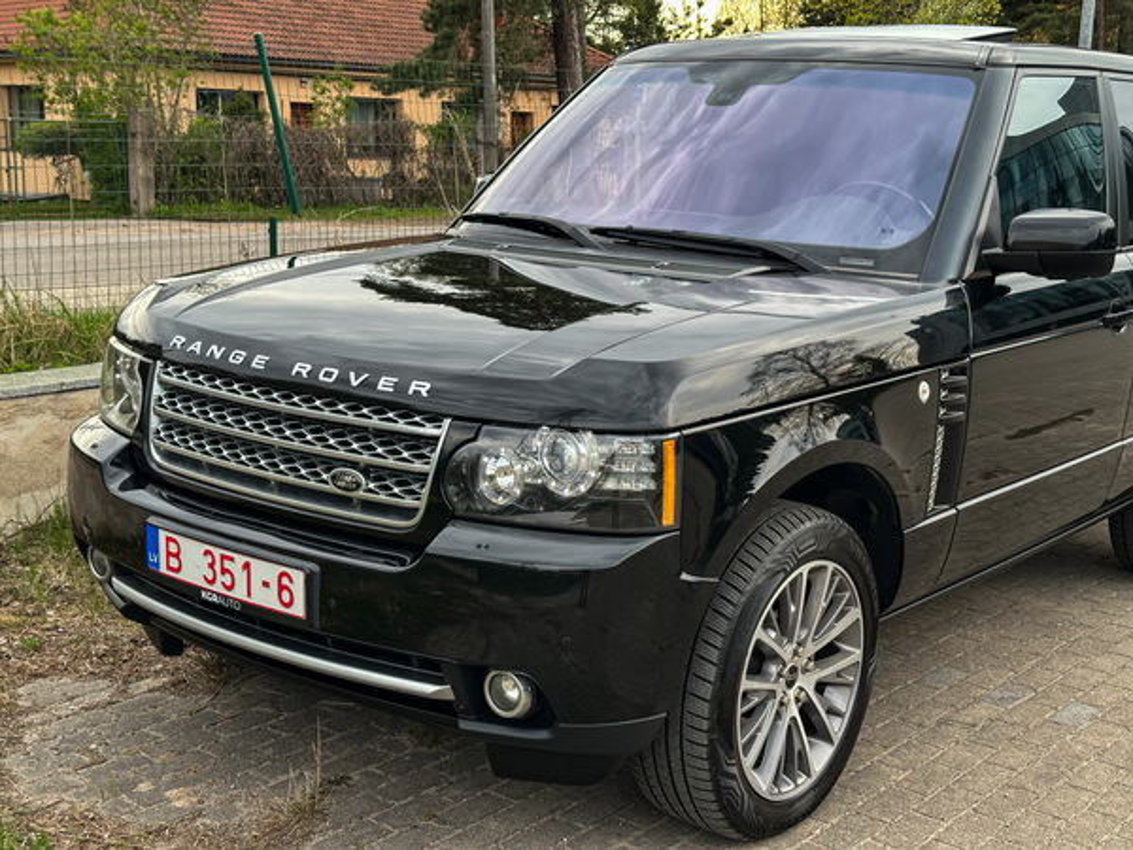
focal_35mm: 48
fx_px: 1571
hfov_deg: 39.7
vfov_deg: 30.3
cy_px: 425
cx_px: 566
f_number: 1.78
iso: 64
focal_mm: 6.86
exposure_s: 1/138
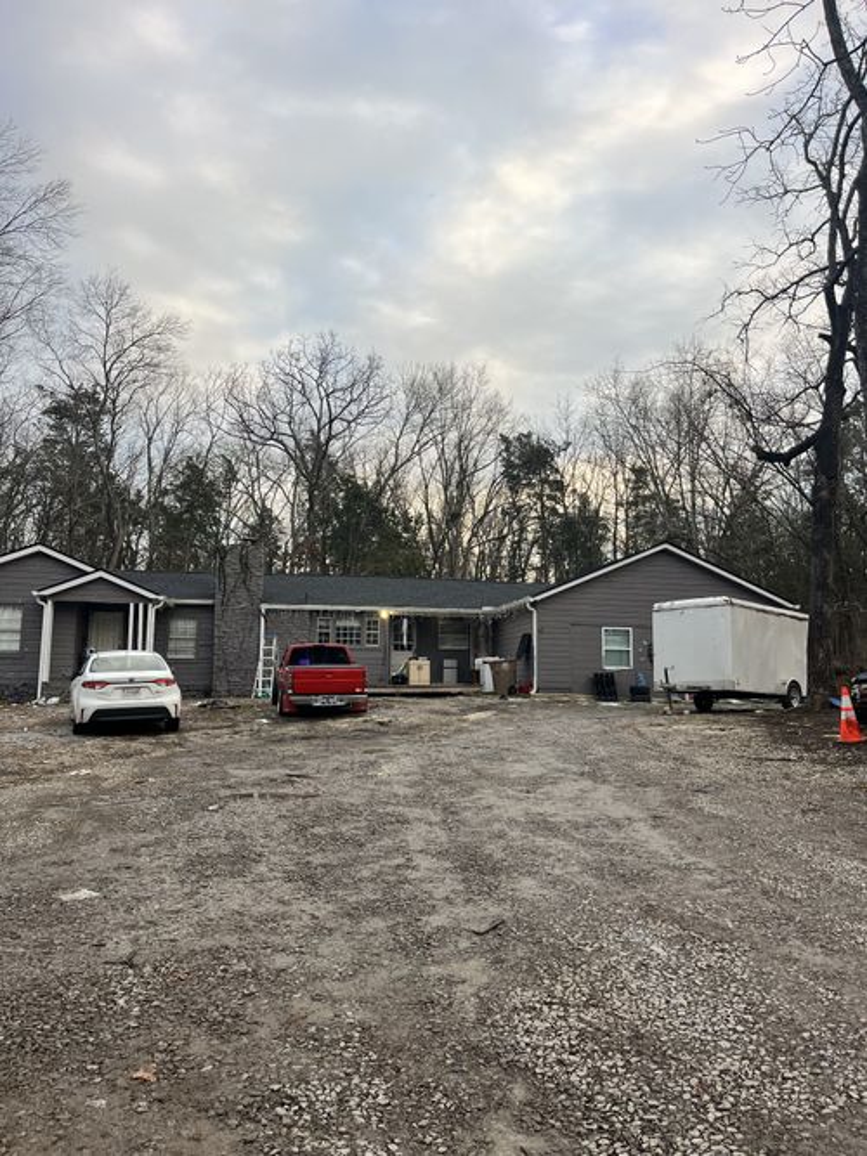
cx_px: 434
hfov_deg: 53.0
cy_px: 578
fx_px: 869
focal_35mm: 26
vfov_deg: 67.3
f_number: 1.6
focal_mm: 5.1
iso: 50
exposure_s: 1/357
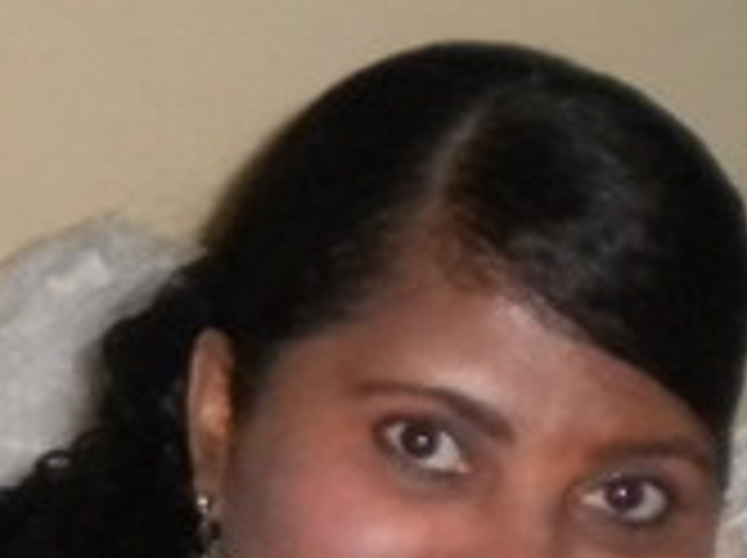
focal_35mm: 169
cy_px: 702
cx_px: -585
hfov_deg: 11.0
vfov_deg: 8.6
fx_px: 3642
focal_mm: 6.3
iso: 400
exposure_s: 1/30
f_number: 3.1
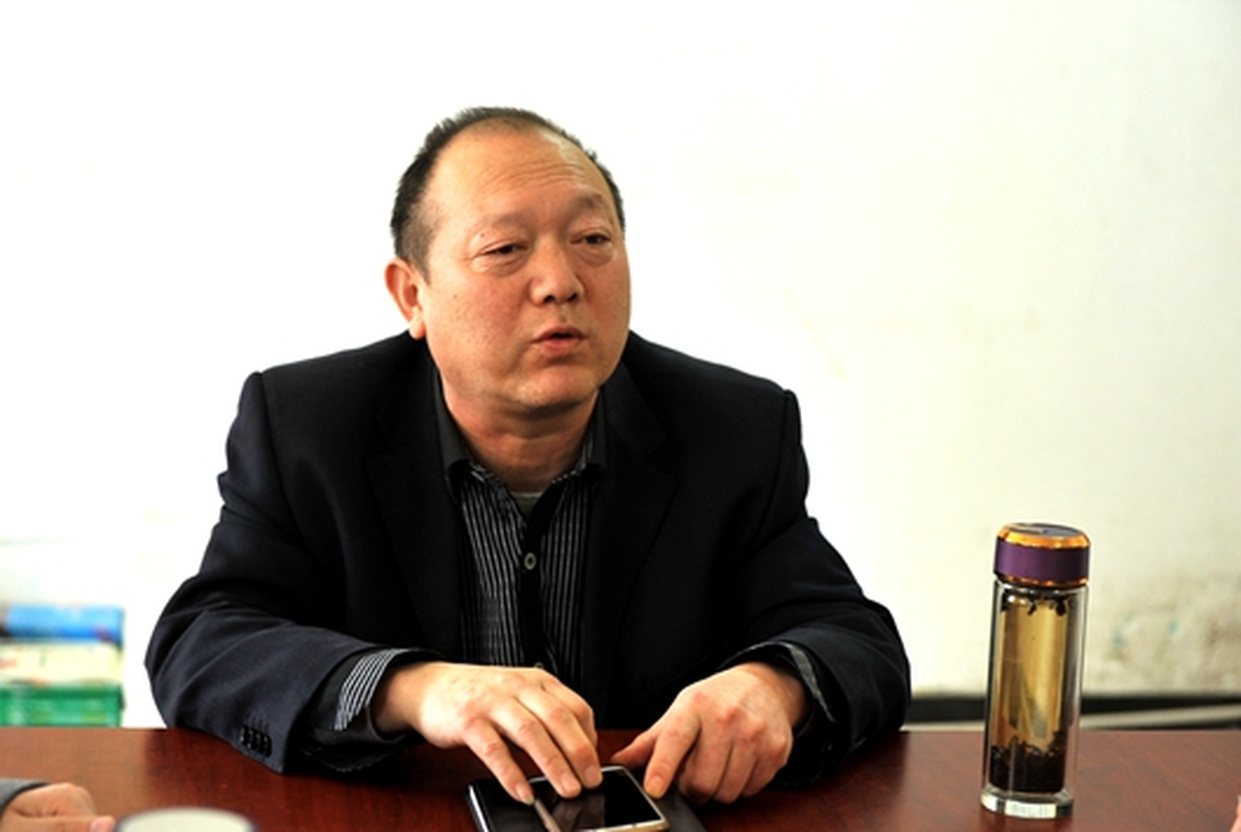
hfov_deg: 28.8
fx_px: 2416
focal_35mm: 70
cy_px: 416
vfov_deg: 19.5
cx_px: 620
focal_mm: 70
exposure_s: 1/100
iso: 800
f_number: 4
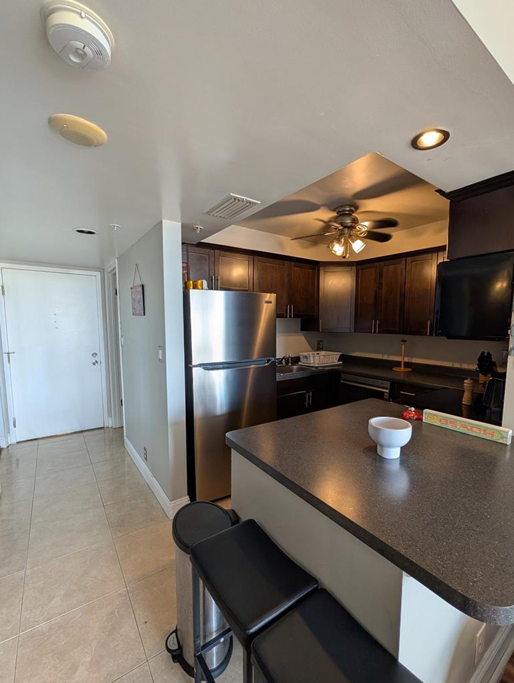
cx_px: 275
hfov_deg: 85.7
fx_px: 277
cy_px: 356
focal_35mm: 14
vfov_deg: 101.9
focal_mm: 2.02
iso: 206
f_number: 1.7
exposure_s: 1/120
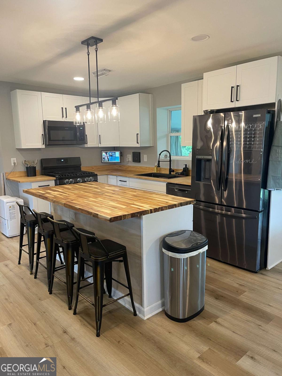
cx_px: 141
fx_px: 272
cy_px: 188
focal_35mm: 25
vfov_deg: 69.4
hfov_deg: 54.9
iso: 125
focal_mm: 5.1
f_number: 1.6
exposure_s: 1/60
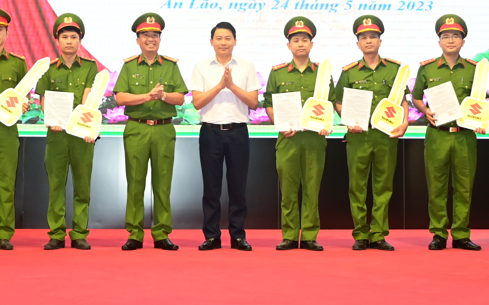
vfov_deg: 17.1
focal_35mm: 76
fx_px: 1013
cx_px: 172
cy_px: 76
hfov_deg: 27.0
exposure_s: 1/200
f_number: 4
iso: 1600
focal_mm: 28
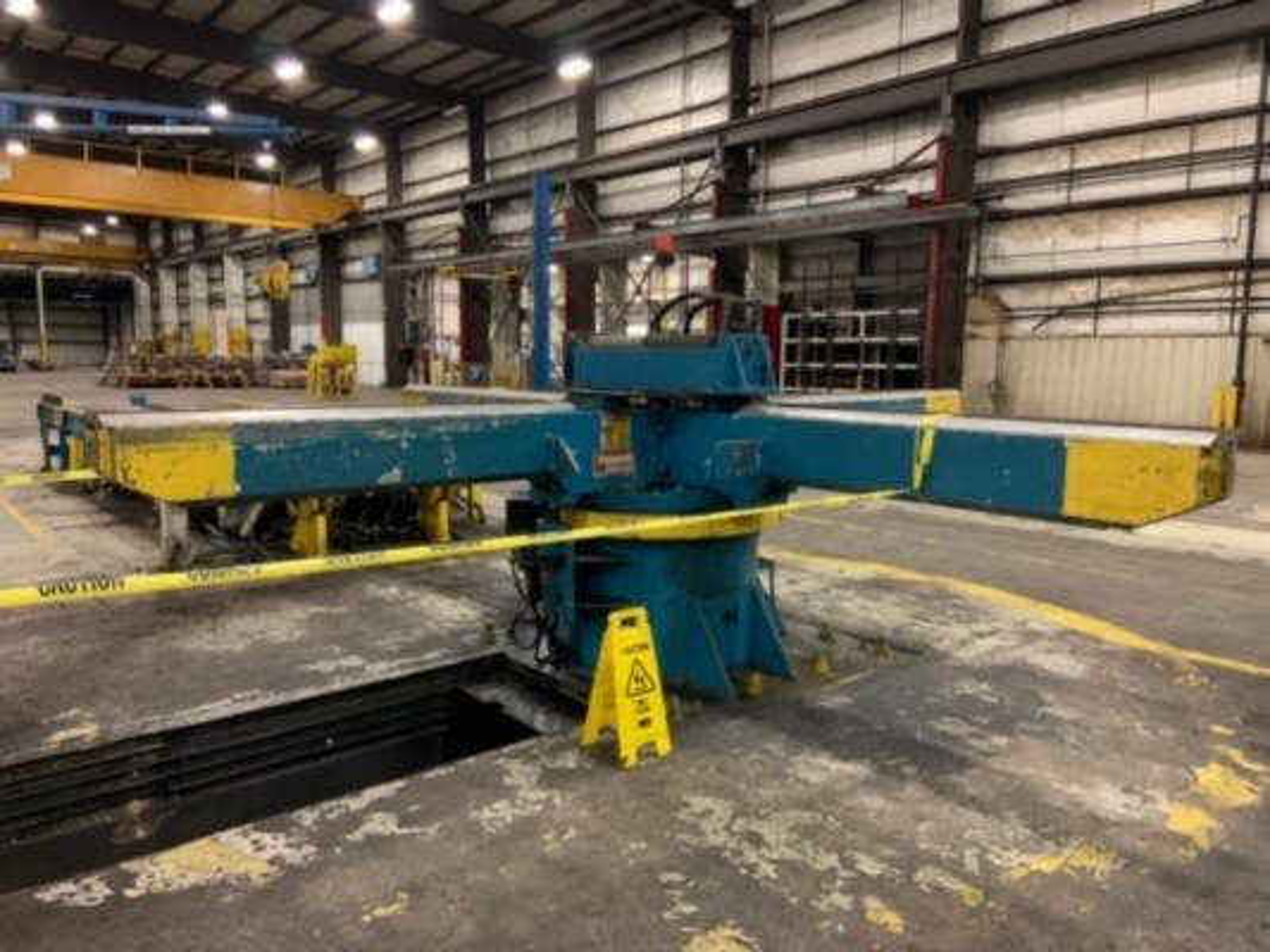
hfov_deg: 67.3
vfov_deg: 53.1
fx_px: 954
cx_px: 635
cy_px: 476
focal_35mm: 26
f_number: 1.8
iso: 400
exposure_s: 1/33
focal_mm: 4.25
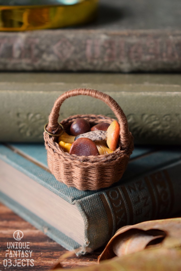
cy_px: 136
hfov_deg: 16.6
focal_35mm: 82
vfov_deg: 24.6
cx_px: 90
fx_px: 622
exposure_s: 1/60
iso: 1600
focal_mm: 55
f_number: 5.6
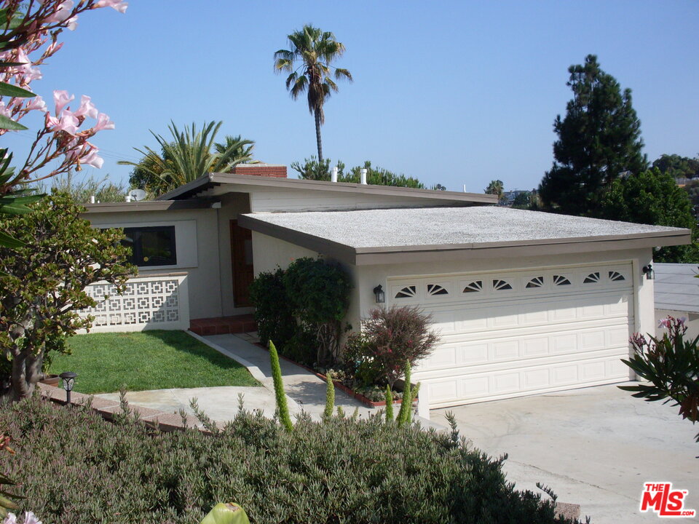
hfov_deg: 49.0
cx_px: 350
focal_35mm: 38
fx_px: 767
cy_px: 262
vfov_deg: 37.7
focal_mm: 6.3
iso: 80
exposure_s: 1/250
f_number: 8.4
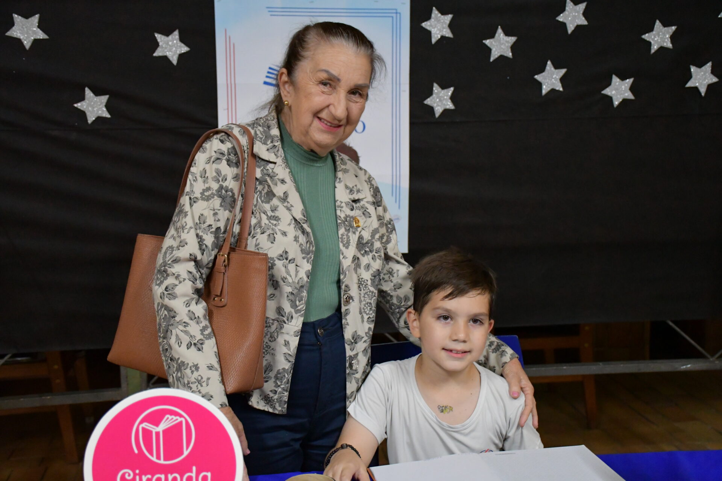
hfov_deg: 41.1
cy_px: 240
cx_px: 361
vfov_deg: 28.1
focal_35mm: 48
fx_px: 963
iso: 6400
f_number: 4
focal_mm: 32
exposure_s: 1/60
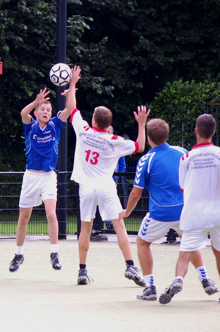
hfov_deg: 8.3
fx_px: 1515
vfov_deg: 12.5
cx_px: 110
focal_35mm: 165
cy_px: 166
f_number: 5
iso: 400
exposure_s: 1/400
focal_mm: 110
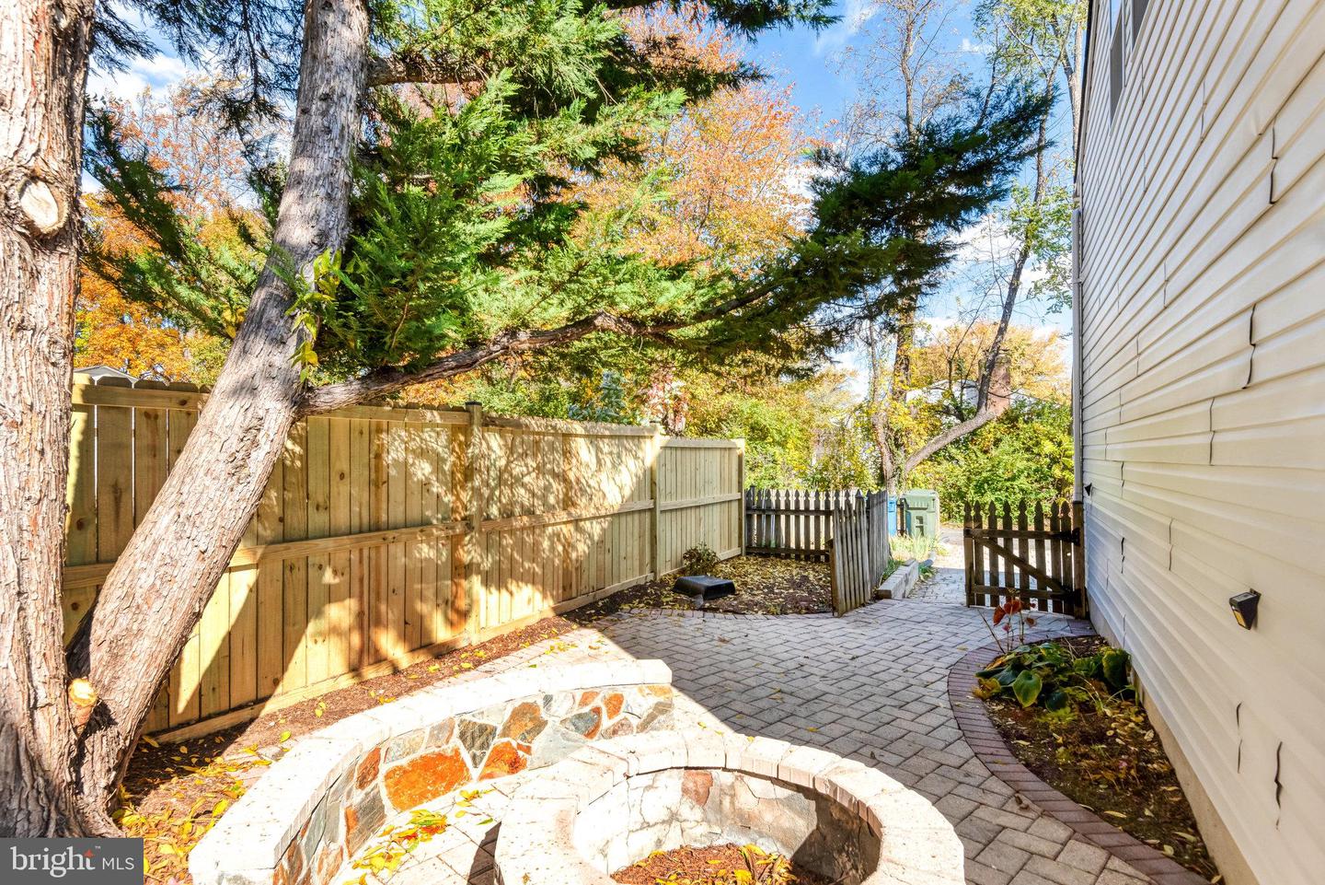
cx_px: 662
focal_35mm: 17
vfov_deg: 70.5
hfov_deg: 93.3
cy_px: 442
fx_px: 626
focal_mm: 17
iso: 400
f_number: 8
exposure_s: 1/640
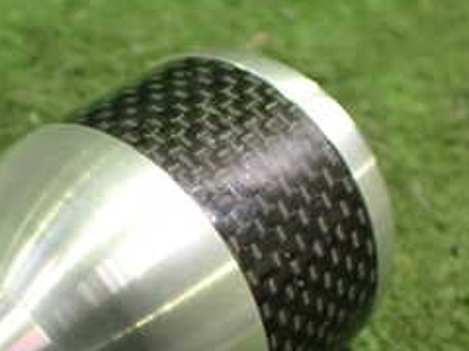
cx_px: 176
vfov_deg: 19.5
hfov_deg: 25.9
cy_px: 277
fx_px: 1016
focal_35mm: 75
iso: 1000
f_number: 2.3
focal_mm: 5.4
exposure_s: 1/30
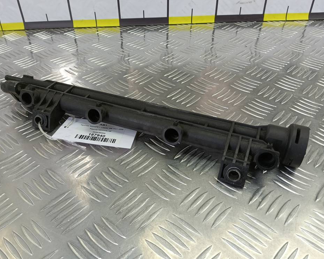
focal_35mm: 29
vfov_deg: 49.9
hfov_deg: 60.4
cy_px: 127
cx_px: 151
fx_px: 278
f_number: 1.6
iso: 124
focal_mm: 4.11
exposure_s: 1/50
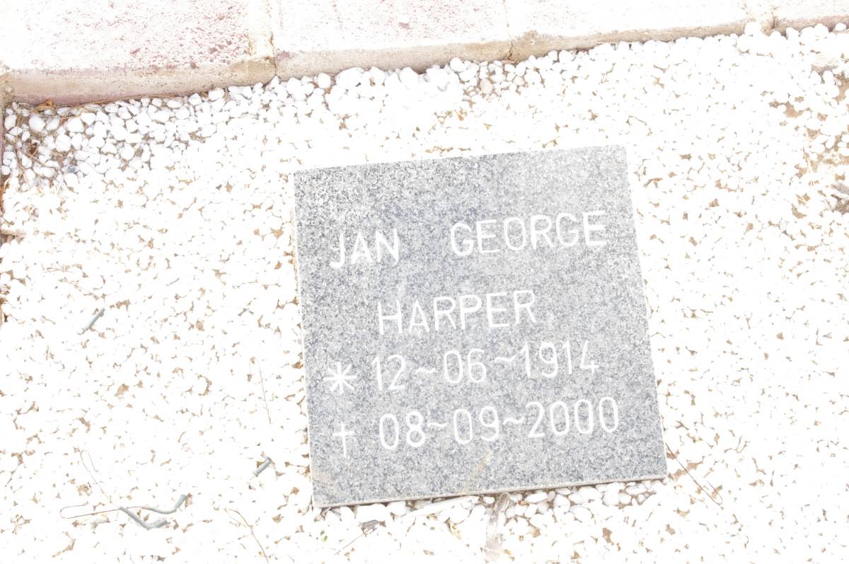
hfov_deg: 35.1
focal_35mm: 57
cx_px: 424
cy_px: 282
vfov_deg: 23.7
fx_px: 1343
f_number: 11
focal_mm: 37.5
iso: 800
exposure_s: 1/125
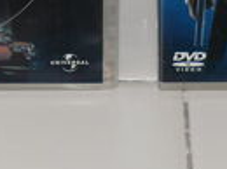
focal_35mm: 263
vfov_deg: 5.5
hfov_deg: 7.5
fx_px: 1721
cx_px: 119
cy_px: -132
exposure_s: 1/30
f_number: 3.2
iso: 100
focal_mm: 12.1
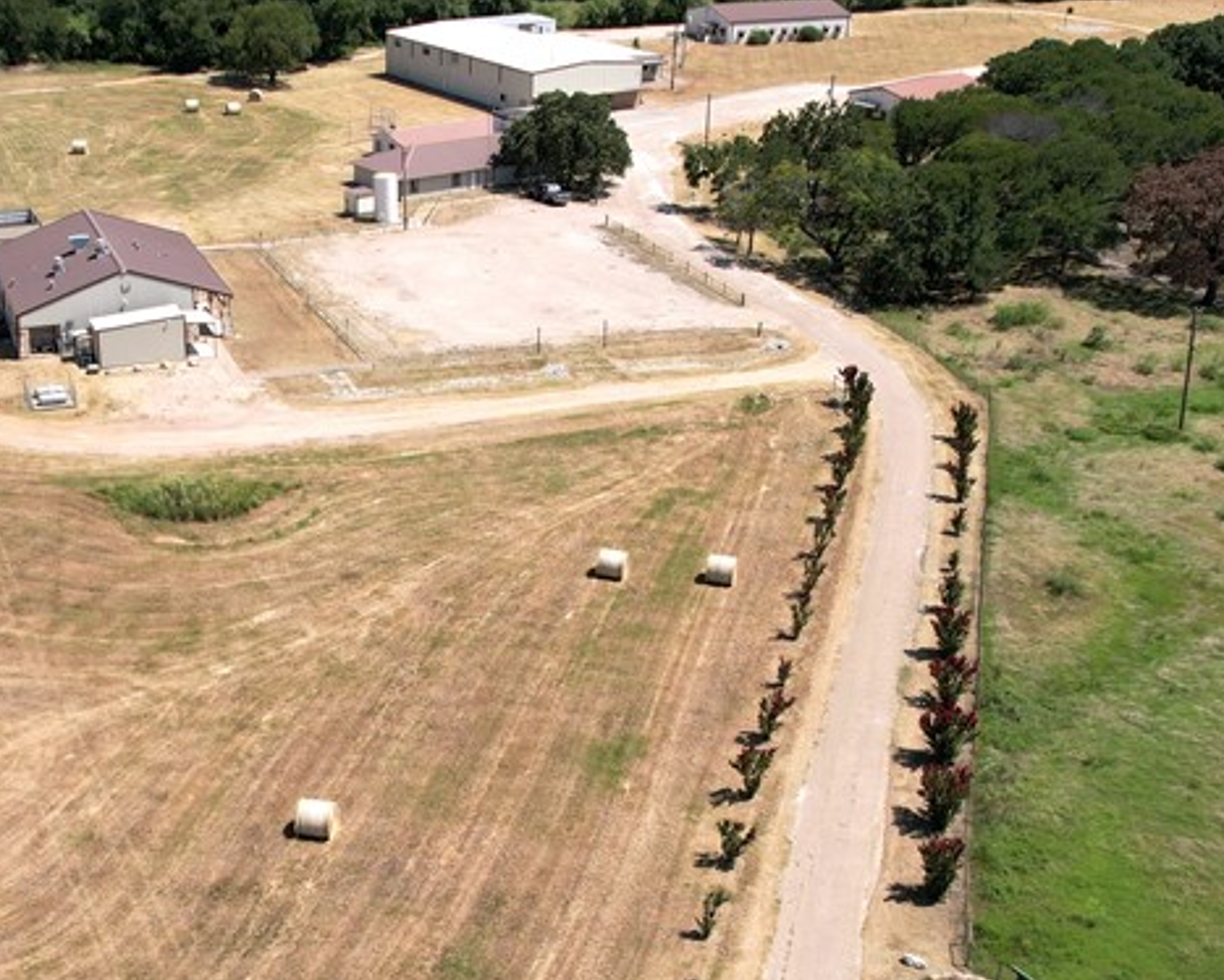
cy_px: 597
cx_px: 398
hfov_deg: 38.3
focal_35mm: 48
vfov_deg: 31.4
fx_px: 1740
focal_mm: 8.38
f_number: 2.8
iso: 100
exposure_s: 1/2000
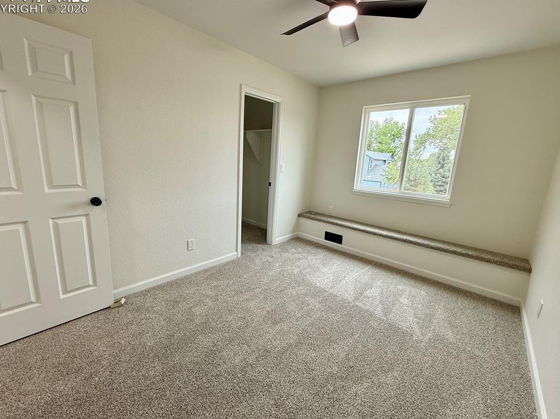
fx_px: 243
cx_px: 272
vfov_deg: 81.7
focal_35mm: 15
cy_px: 205
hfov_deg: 98.2
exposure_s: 1/106
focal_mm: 2.22
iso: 64
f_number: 2.2
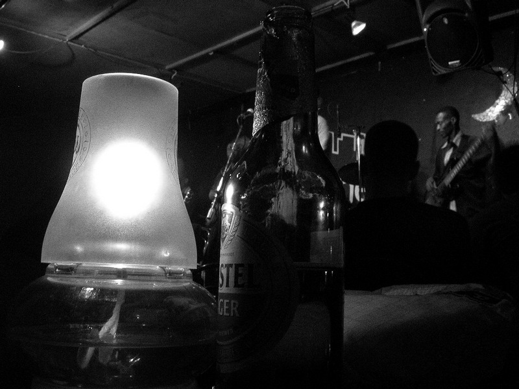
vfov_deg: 37.7
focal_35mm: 38
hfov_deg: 49.0
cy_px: 194
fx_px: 570
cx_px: 260
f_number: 7.5
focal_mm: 7.85
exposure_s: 1/2
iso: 800
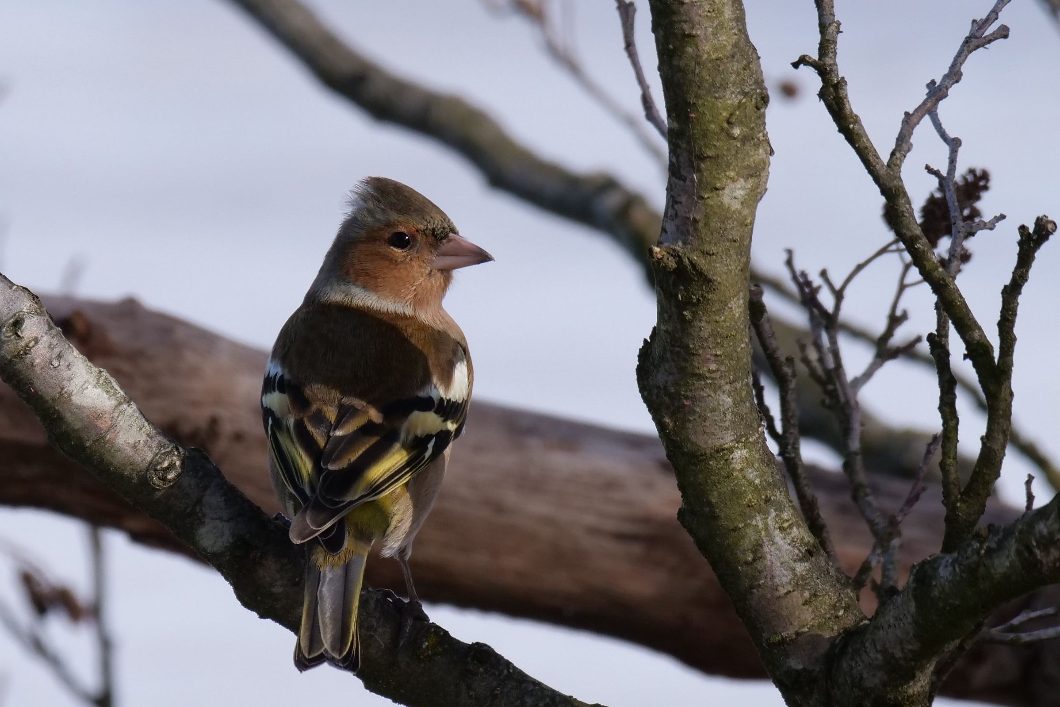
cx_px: 530
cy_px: 374
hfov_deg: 2.5
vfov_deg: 1.7
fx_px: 24525
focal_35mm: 833
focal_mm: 400
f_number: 8
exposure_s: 1/500
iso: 400
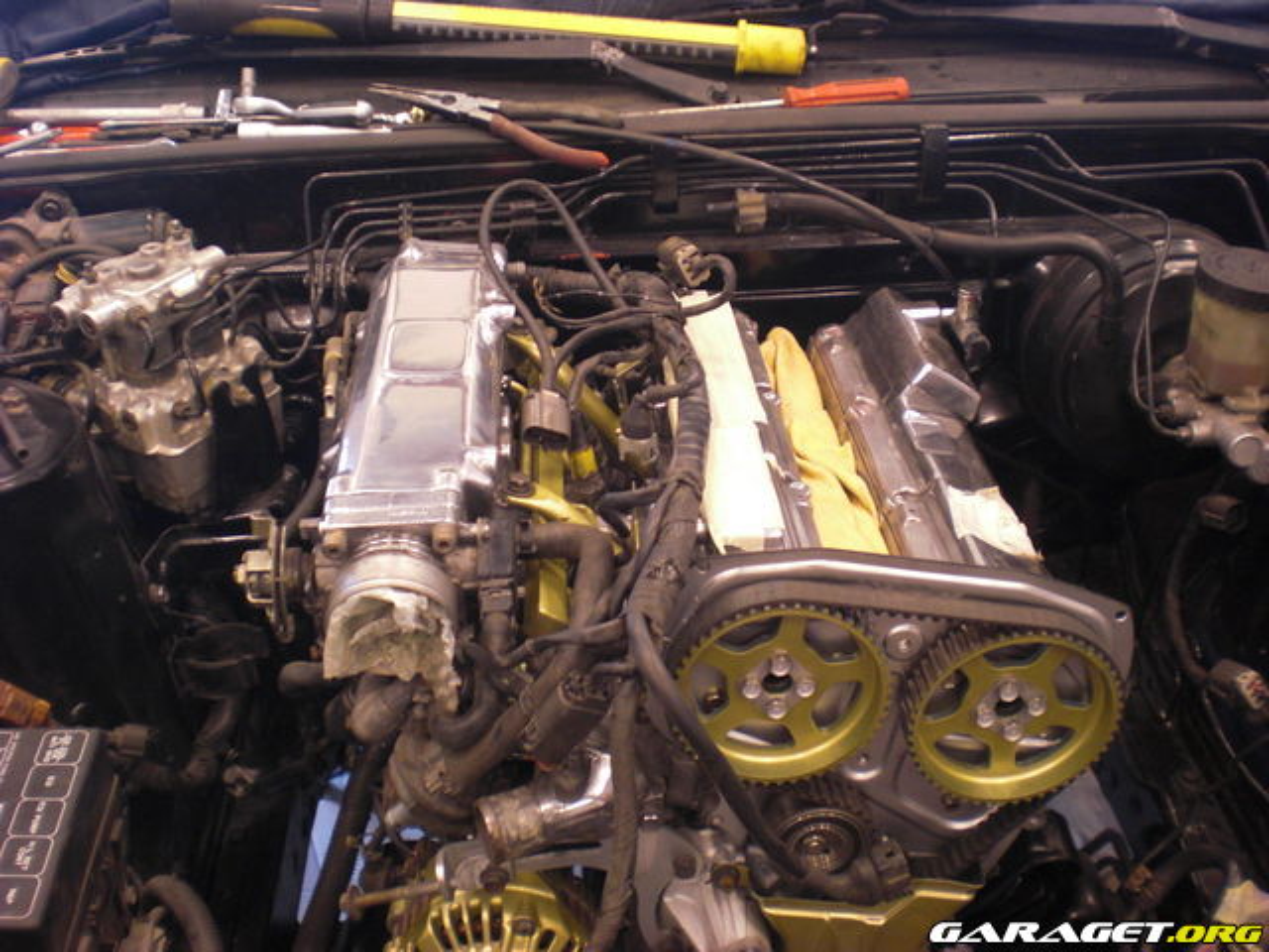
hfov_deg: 49.0
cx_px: 634
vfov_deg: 37.7
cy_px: 476
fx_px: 1393
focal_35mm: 38
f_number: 3.1
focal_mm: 6.3
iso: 200
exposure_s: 1/13
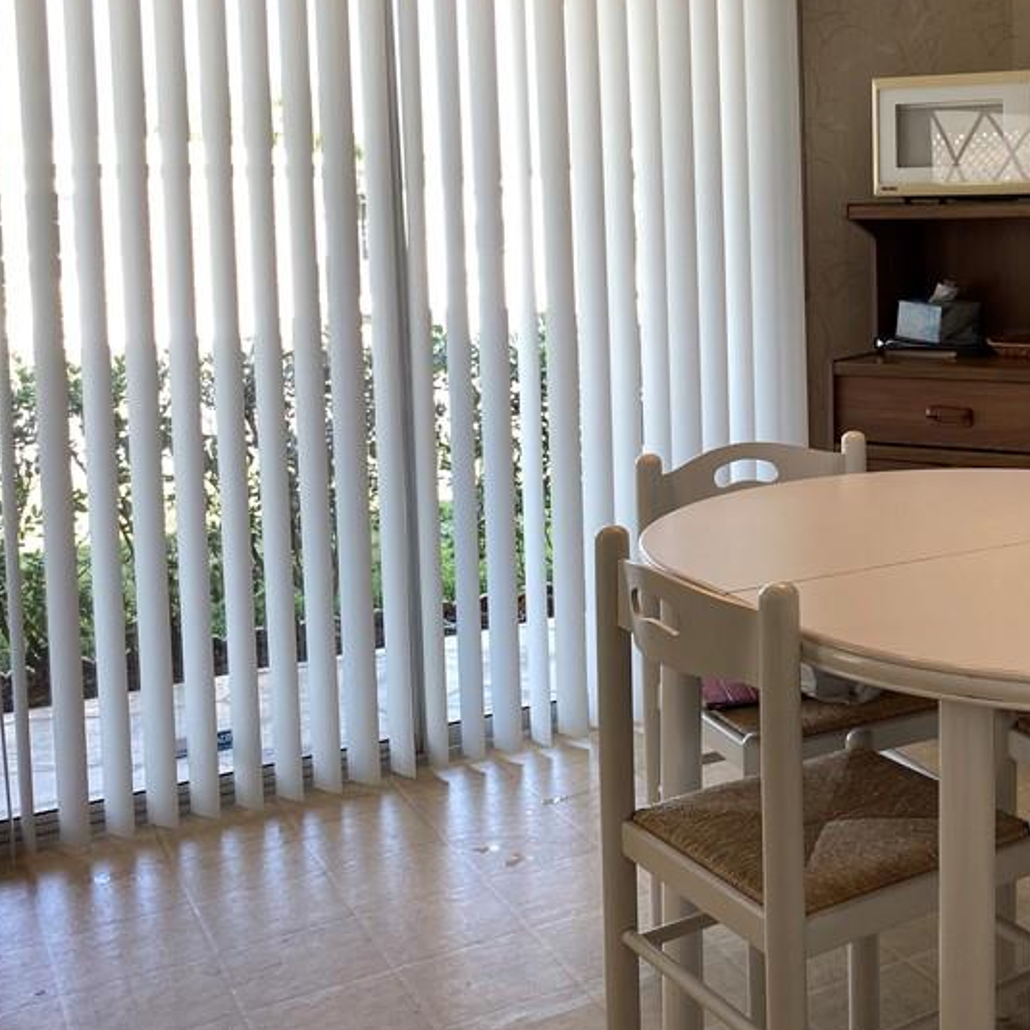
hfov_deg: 36.5
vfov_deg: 37.8
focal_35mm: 44
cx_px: 880
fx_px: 1481
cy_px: 318
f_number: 1.8
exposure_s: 1/120
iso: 32
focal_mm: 4.25
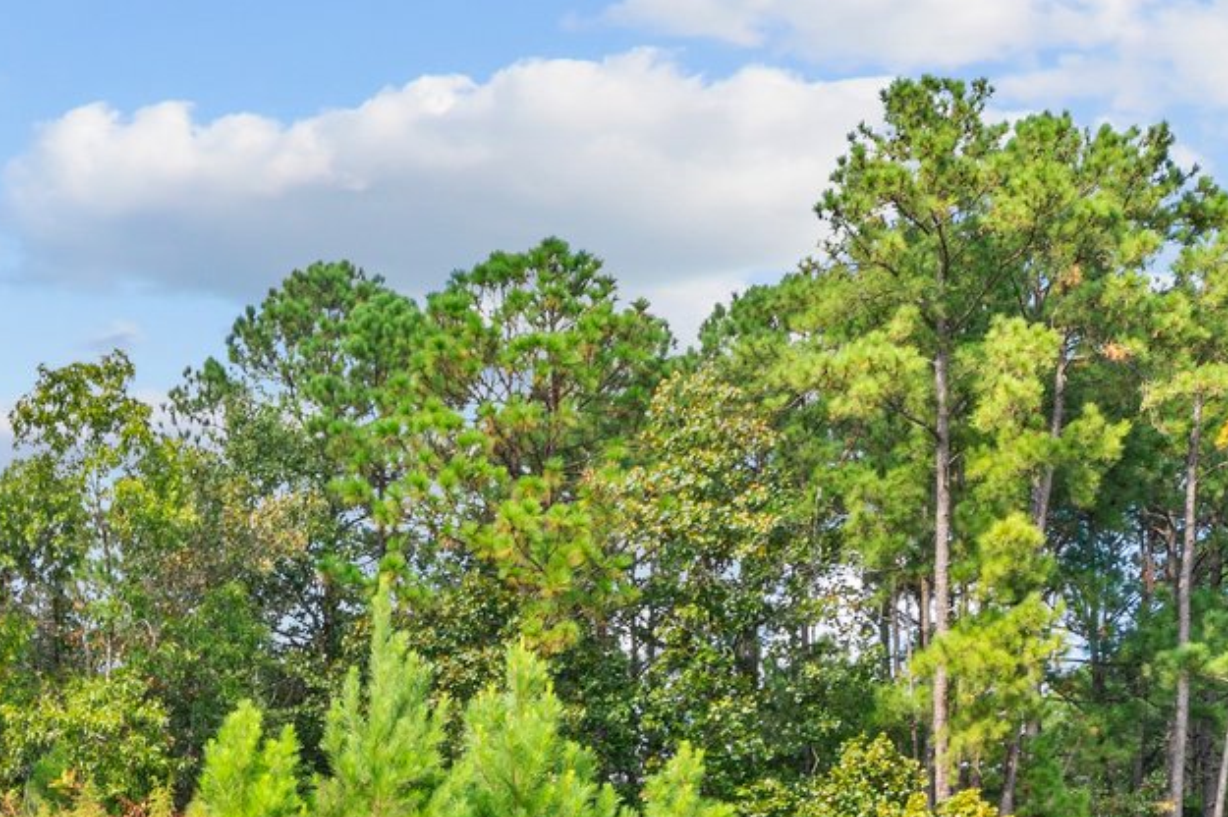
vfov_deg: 20.4
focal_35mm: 59
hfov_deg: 32.2
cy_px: 1150
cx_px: 104
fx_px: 2011
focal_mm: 18
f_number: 8
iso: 100
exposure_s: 1/100
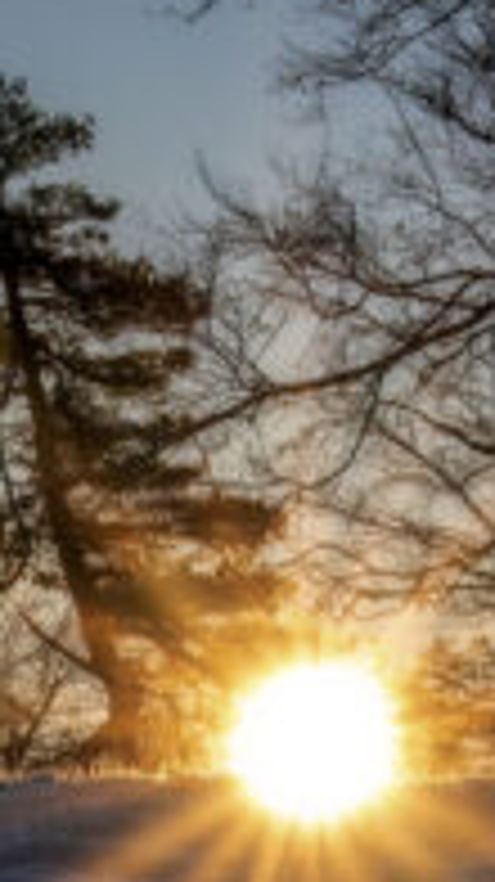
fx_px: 7199
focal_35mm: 308
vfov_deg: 7.0
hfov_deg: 3.9
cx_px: 20
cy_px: 436
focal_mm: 52.82
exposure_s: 1/400
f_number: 16
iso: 400
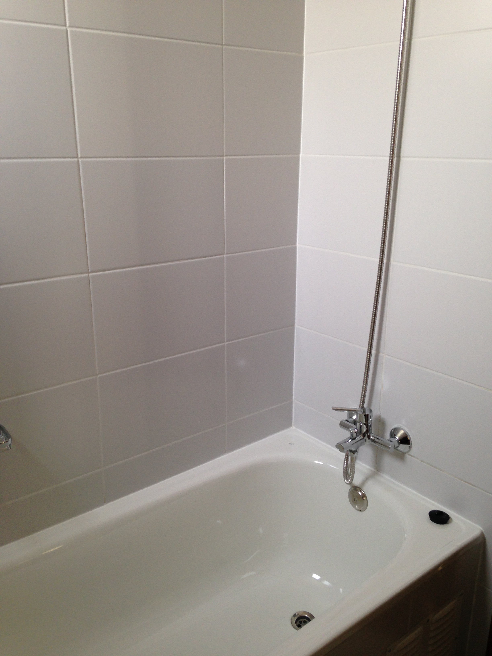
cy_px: 328
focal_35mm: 33
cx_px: 246
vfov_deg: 55.4
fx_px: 625
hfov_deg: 42.9
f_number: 2.4
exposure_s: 1/20
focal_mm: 4.12
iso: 64
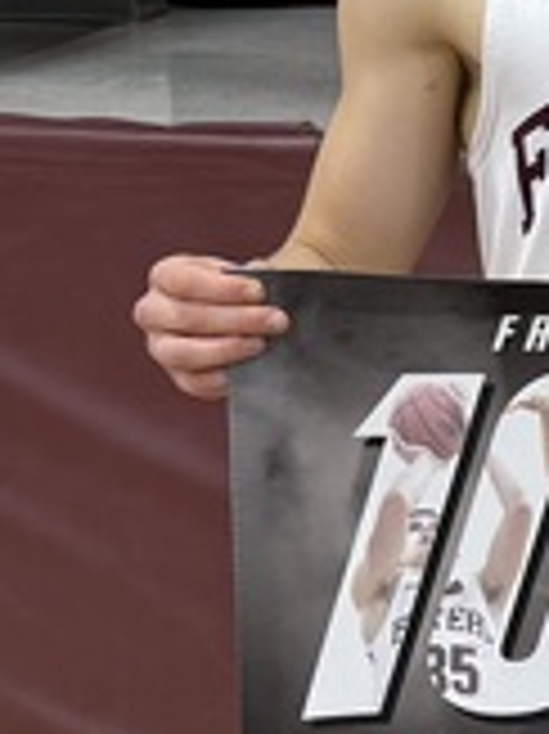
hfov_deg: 8.9
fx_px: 3197
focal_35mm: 151
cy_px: 369
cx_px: 1287
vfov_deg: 13.1
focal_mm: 6.76
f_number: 1.78
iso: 125
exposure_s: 1/121
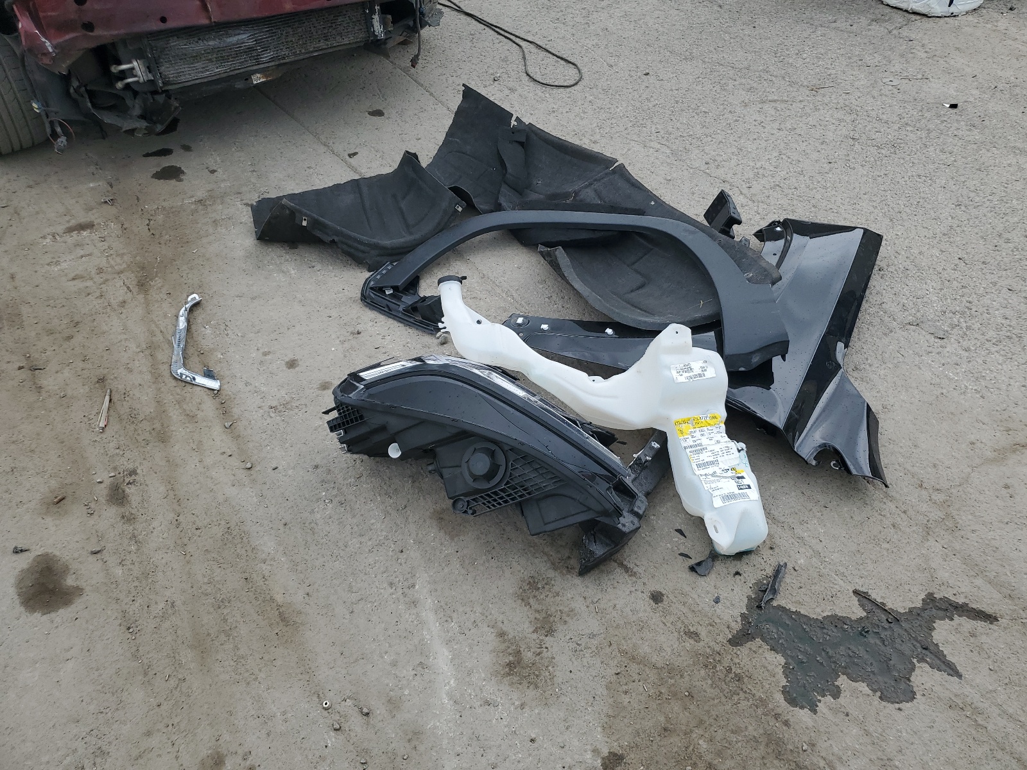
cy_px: 385
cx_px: 514
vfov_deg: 53.1
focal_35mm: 26
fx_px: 771
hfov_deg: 67.3
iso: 50
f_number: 1.5
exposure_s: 1/1667
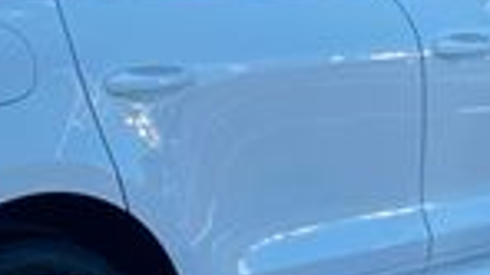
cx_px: 0
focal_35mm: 132
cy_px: 7
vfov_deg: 9.1
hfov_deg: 16.0
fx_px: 1714
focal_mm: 3.99
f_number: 1.8
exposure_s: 1/857
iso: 20
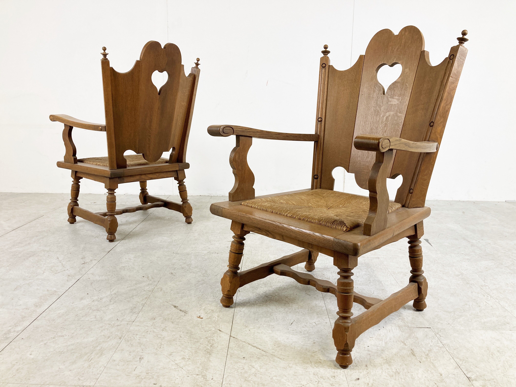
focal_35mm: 28
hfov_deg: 63.4
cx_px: 258
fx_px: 417
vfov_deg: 49.7
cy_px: 194
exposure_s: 1/100
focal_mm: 3.99
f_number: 1.8
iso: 64
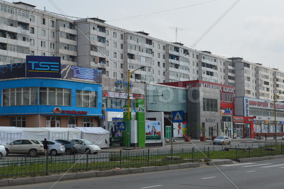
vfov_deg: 23.4
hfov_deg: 34.5
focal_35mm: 58
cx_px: 144
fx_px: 457
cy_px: 95
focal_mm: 38
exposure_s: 1/250
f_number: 8
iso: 100
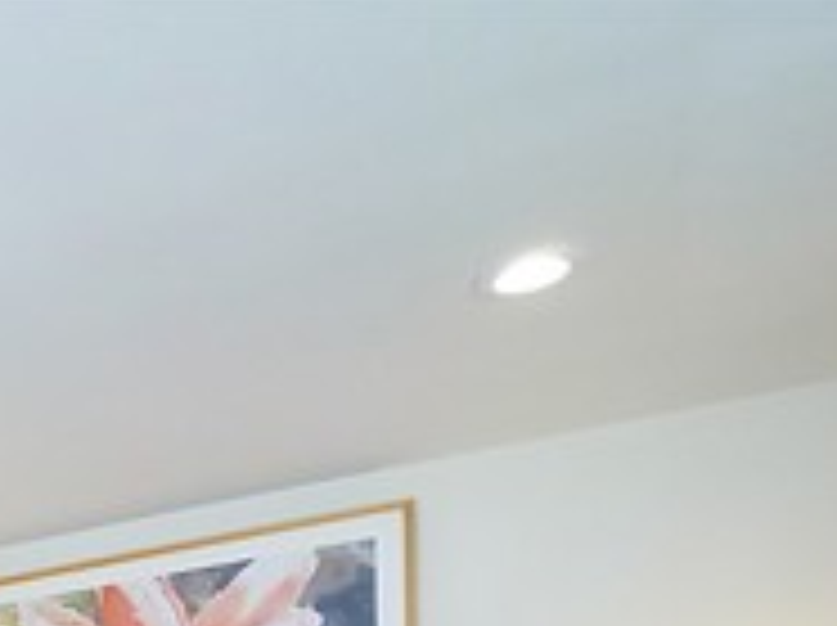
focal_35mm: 55
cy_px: 1070
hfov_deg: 25.0
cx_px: -472
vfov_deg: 20.4
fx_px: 1328
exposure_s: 1/60
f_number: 8
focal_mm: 8
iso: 1250
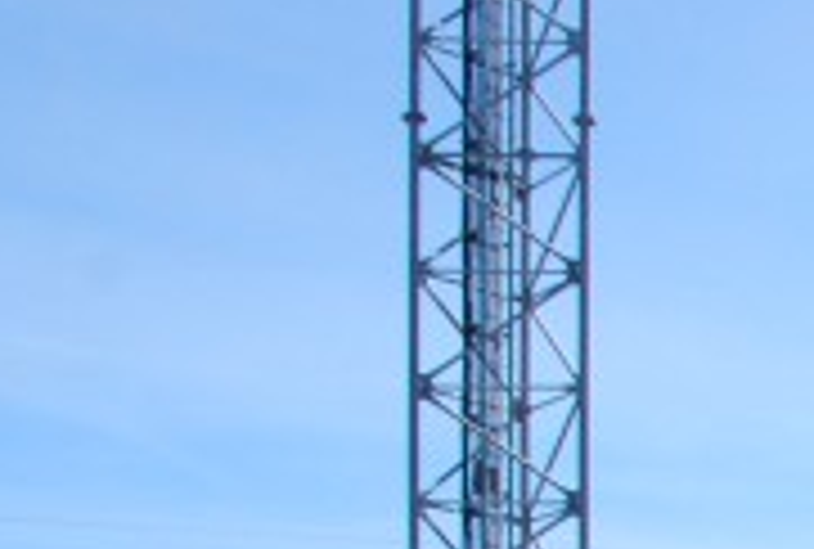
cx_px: 1675
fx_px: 3017
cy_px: 1107
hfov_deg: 13.1
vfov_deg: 9.7
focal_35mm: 133
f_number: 11
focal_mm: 18
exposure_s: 1/500
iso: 400
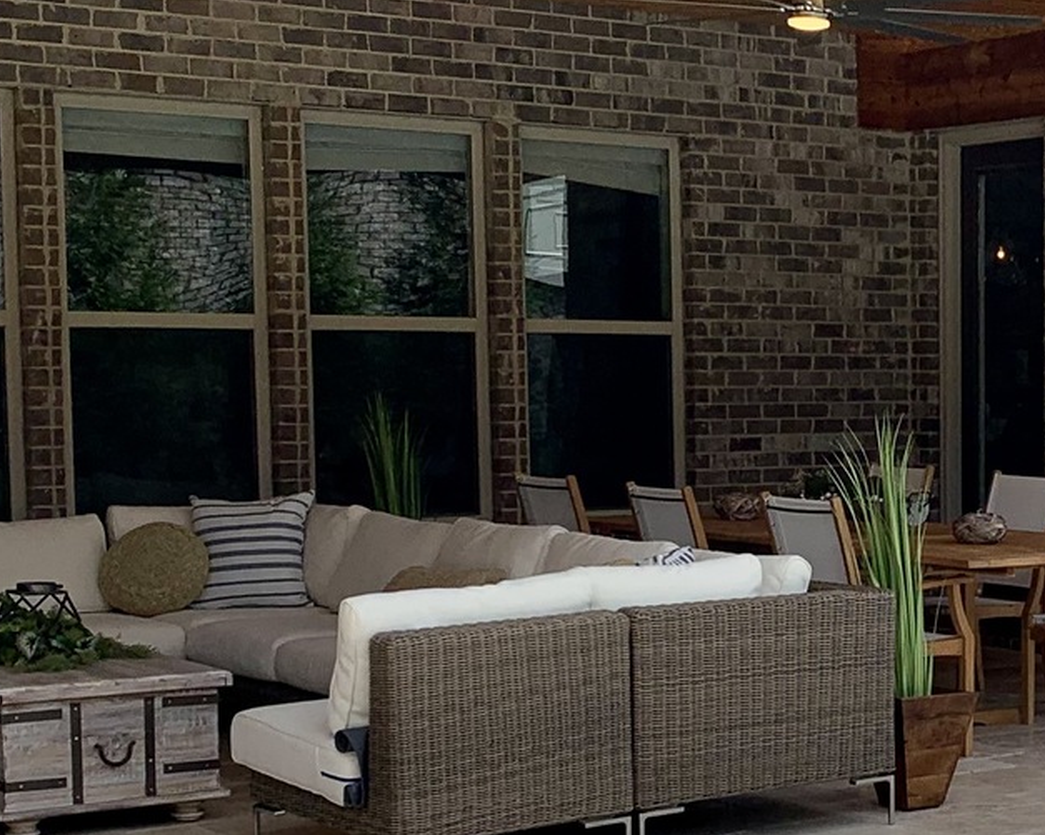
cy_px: 598
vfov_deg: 18.8
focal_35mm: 81
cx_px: 1028
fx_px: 2504
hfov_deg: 22.7
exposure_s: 1/2545
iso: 25
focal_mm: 4.25
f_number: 1.8
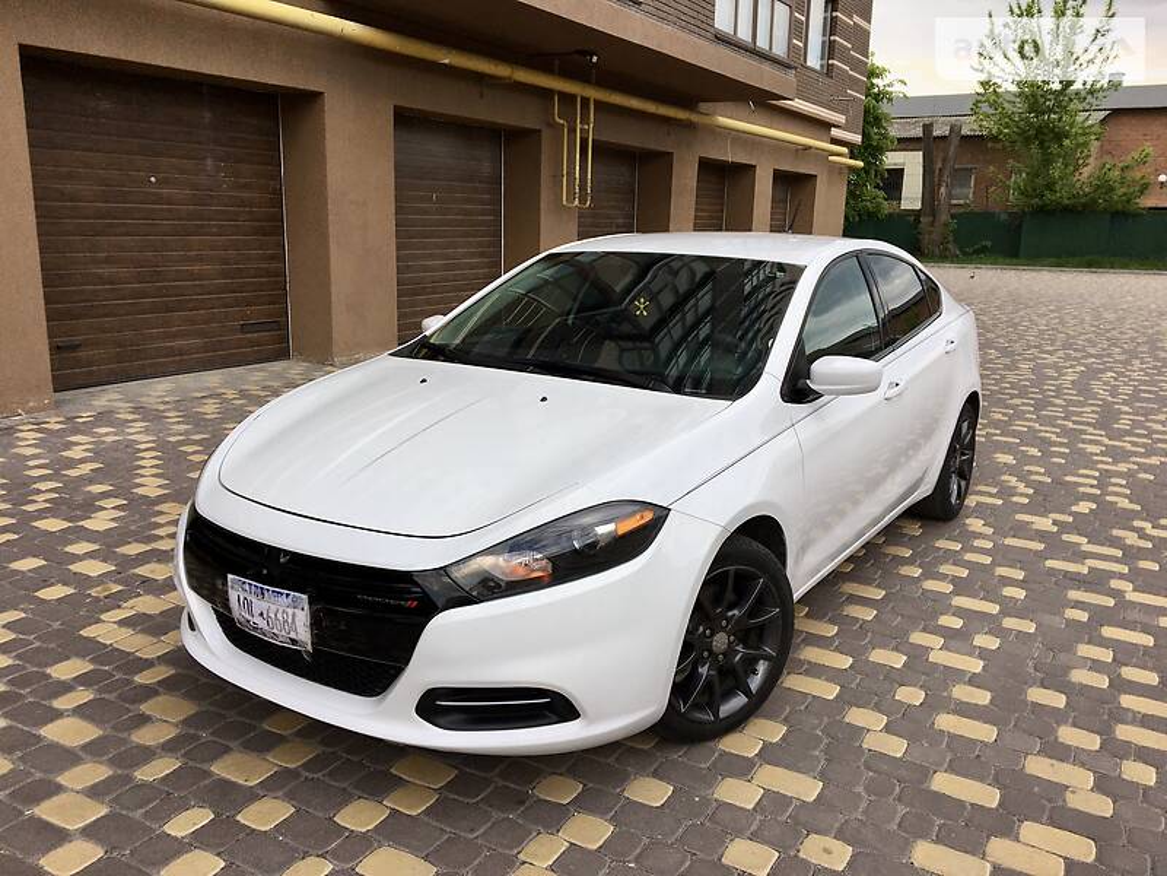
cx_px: 584
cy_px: 438
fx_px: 978
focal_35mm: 29
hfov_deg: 61.7
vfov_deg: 48.2
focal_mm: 4.2
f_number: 2.2
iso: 25
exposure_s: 1/420
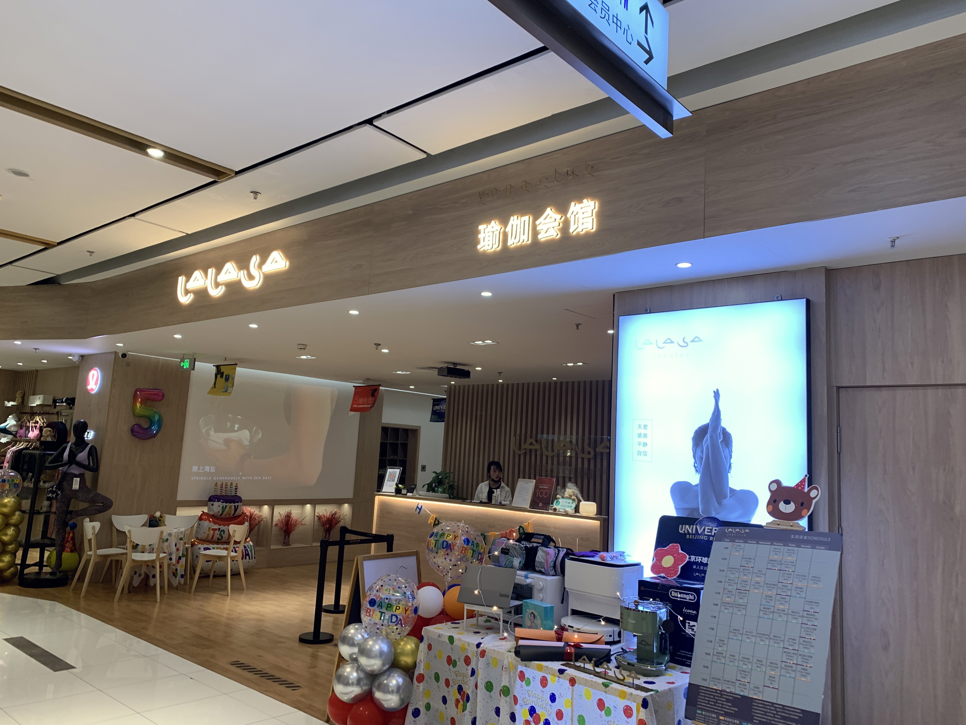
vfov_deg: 53.1
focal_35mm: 26
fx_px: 726
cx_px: 483
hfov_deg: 67.3
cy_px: 362
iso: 64
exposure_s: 1/100
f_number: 1.8
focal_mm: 4.25
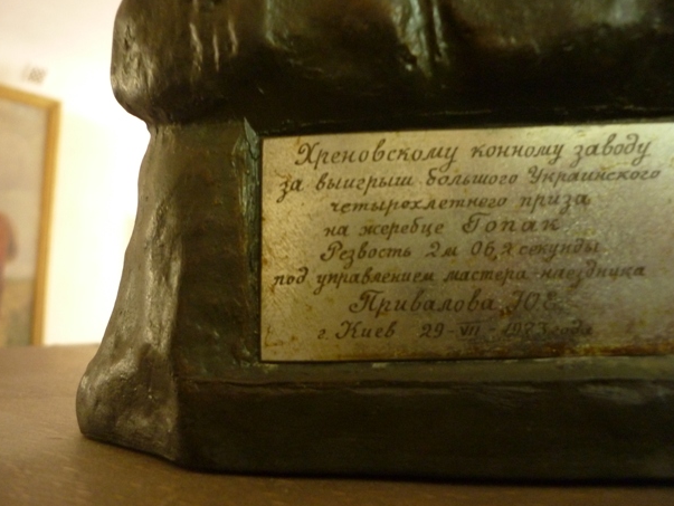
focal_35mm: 35
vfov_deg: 40.7
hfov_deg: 52.6
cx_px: 342
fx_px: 682
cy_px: 255
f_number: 2.8
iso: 400
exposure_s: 1/8
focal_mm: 5.5
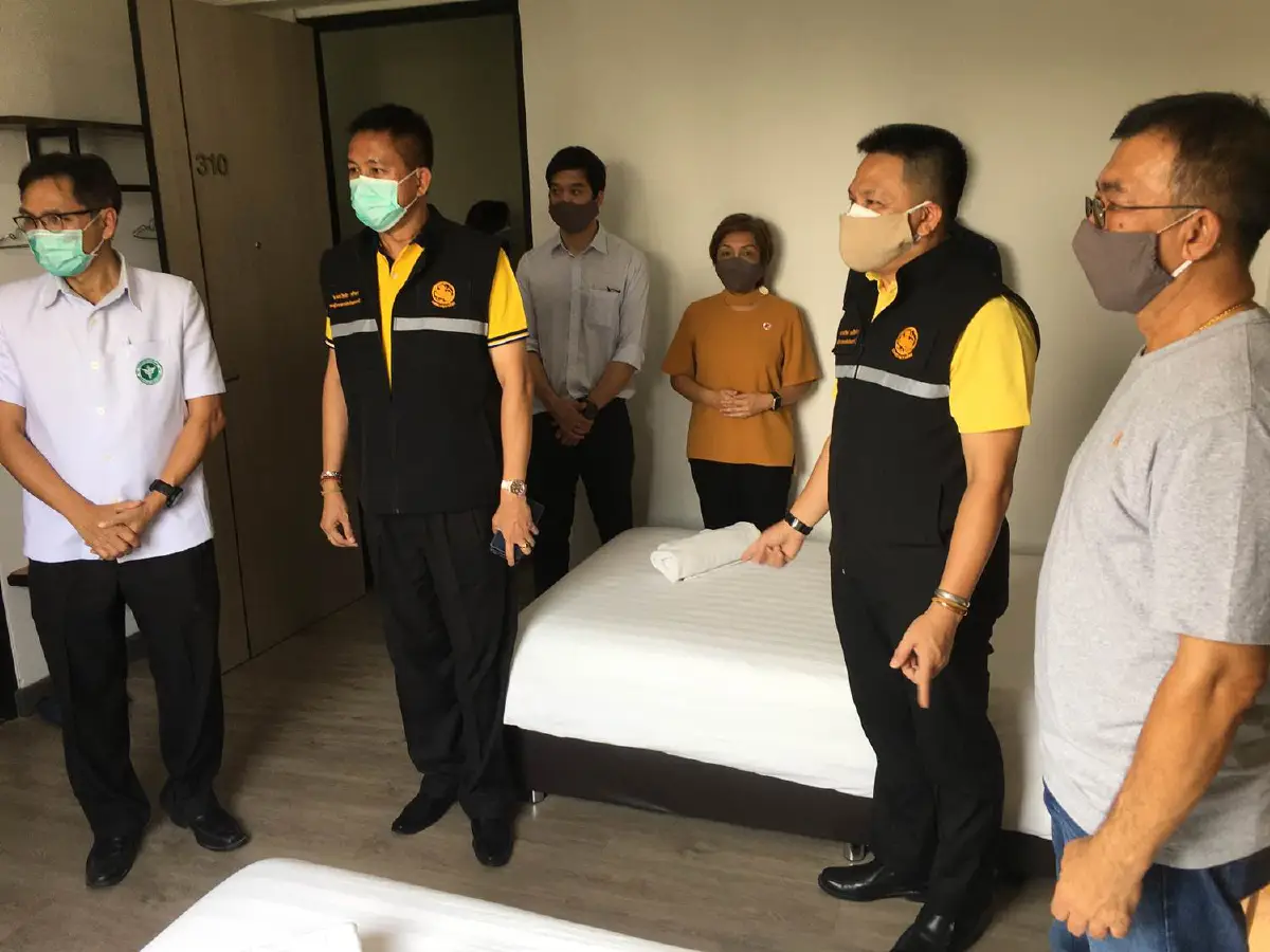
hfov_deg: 61.7
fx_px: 1064
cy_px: 476
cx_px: 635
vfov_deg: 48.2
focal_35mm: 29
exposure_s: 1/50
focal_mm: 4.15
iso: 25
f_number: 2.2
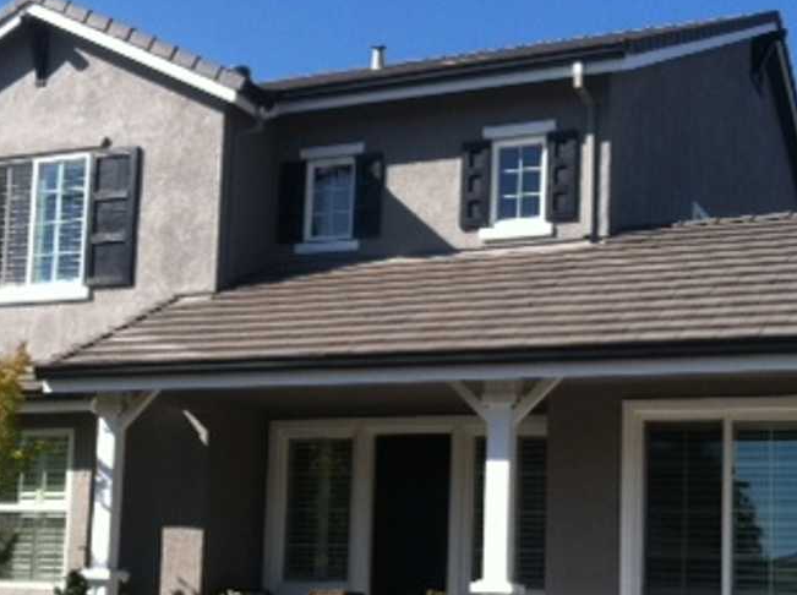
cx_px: 286
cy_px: 425
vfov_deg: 20.3
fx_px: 1655
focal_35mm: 72
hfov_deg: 27.0
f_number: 2.8
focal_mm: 3.85
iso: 80
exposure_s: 1/833
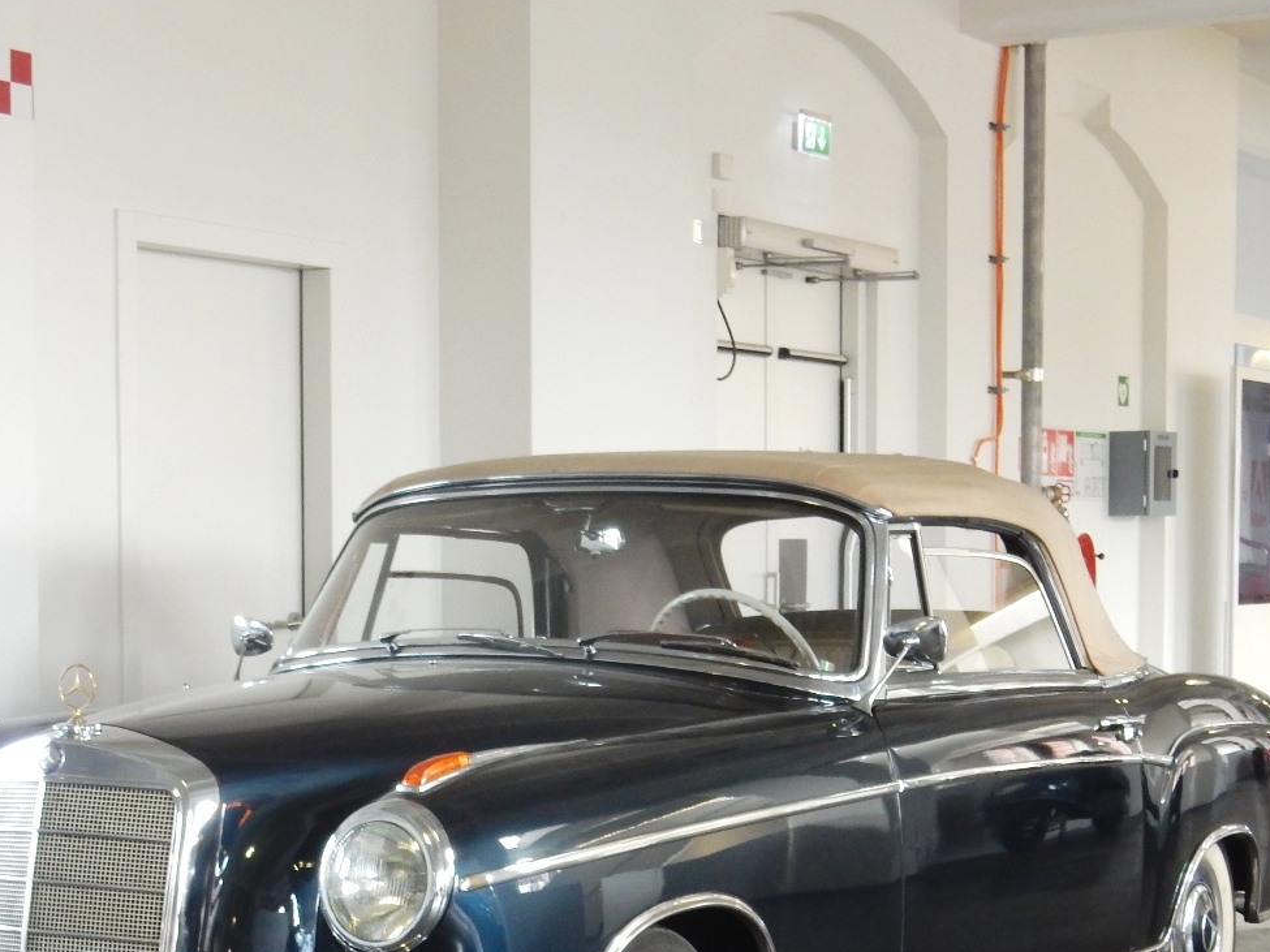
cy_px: 690
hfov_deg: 23.8
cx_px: 473
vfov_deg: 17.9
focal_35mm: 82
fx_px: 3008
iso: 360
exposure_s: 1/30
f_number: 4.5
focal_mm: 9
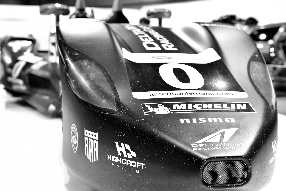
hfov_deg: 41.9
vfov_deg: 28.7
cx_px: 142
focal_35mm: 47
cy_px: 99
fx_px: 374
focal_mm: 45
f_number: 4
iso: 500
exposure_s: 1/400
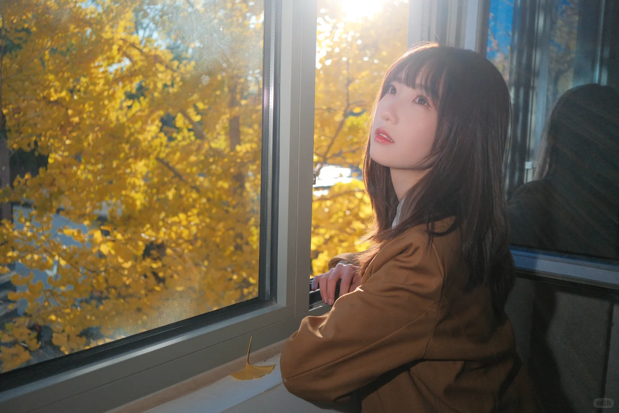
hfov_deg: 54.4
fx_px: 602
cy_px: 206
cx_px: 310
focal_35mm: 35
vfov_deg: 37.9
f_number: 2.8
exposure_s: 1/1900
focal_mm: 23
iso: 500
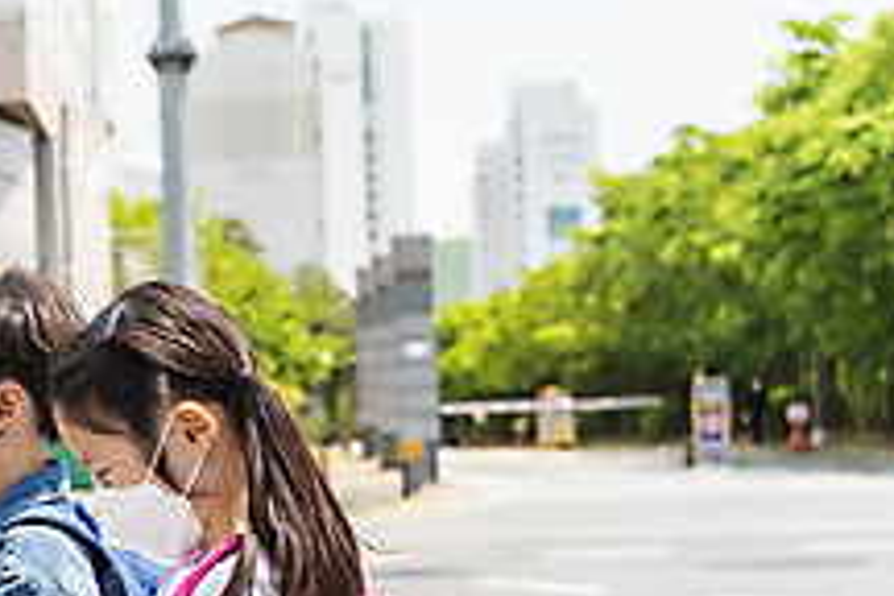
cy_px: 451
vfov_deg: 14.1
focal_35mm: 97
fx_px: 2409
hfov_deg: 20.0
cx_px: -126
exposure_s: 1/2500
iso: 400
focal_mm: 35
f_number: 2.8
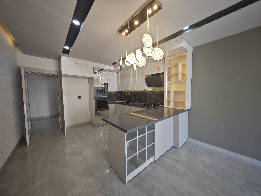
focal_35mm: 12
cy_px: 98
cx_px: 130
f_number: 1.8
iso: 200
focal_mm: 2.03
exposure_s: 1/72.9
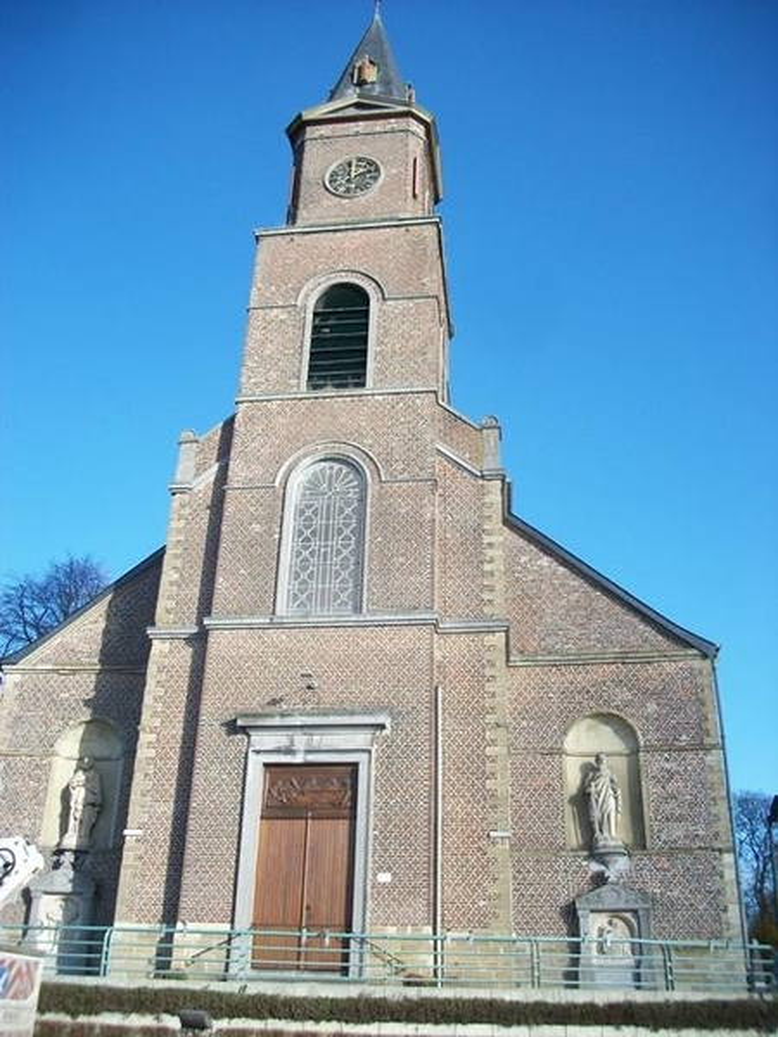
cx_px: 389
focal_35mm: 32
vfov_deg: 56.8
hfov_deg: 44.2
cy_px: 518
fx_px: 959
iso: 80
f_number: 2.9
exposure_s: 1/640
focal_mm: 5.7
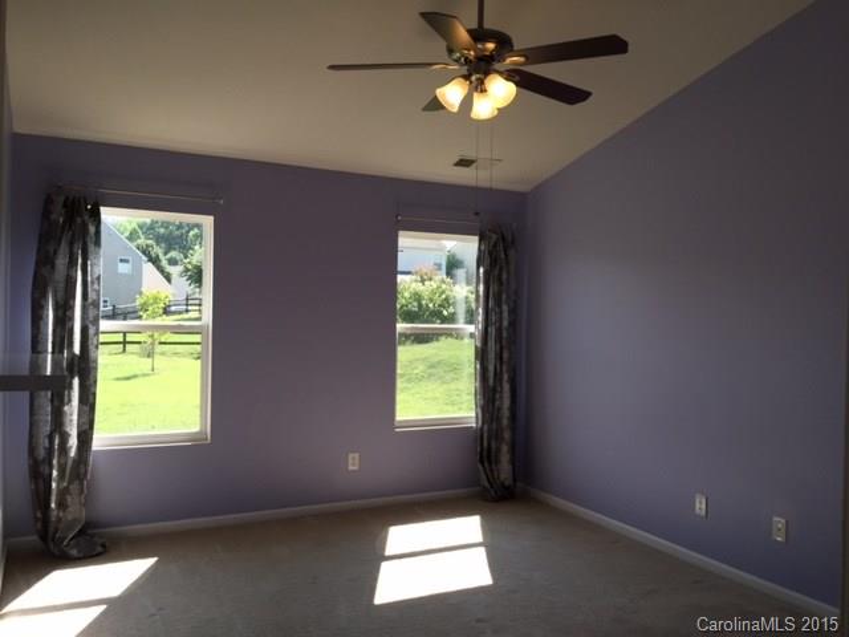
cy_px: 318
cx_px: 424
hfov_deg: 61.7
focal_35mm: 29
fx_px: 711
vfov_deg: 48.2
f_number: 2.2
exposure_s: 1/399
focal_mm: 4.15
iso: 40
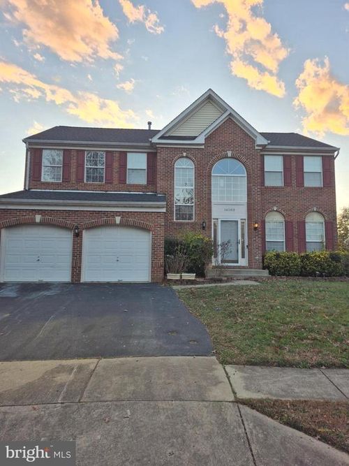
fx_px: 309
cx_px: 174
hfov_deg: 58.9
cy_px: 233
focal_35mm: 23
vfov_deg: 73.9
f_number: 1.8
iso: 25
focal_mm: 5.4
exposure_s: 1/189
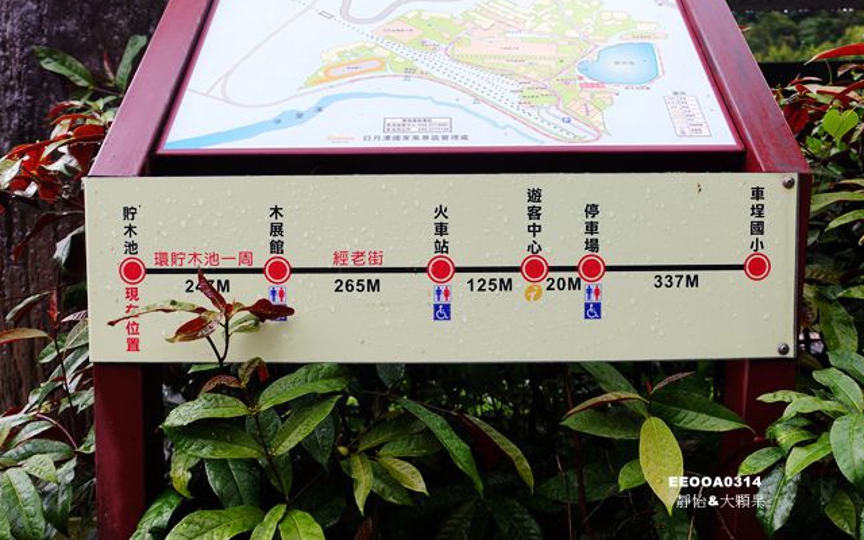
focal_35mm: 30
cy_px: 259
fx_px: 706
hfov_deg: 62.9
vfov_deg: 41.8
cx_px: 435
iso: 125
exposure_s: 1/40
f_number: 2.8
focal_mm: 10.51
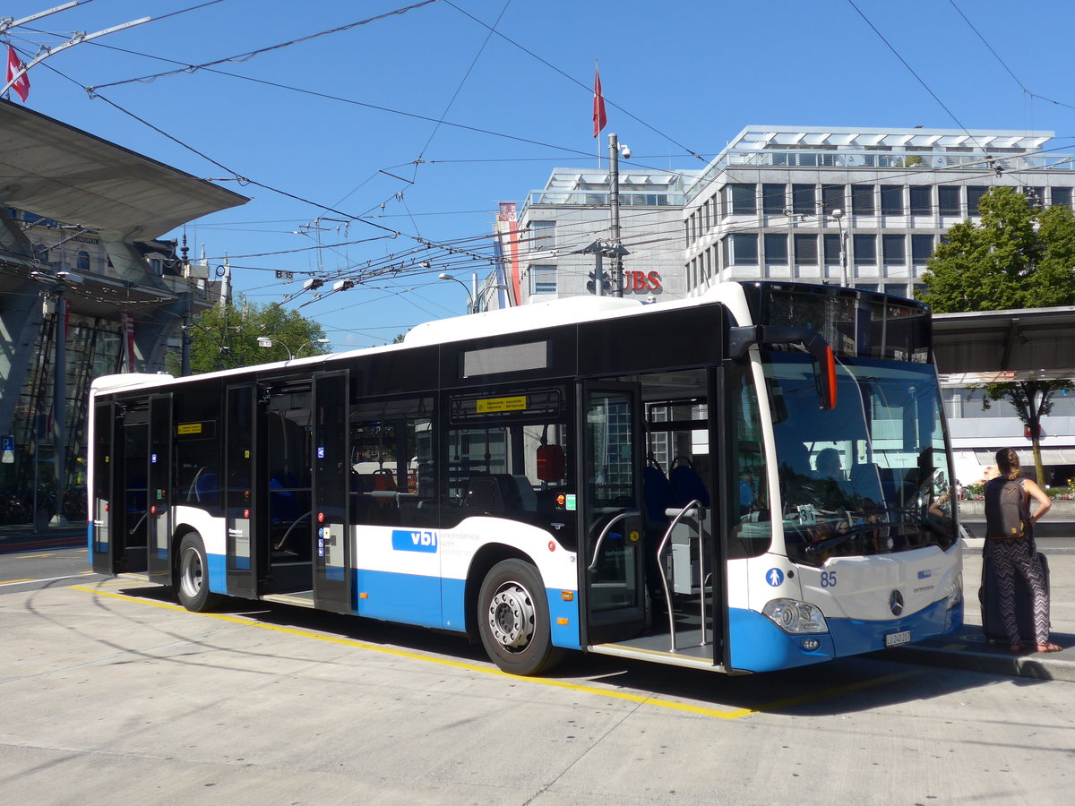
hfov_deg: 47.9
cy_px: 403
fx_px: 1211
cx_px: 538
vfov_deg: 36.8
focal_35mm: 39
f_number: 2.8
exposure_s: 1/1600
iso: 80
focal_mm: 8
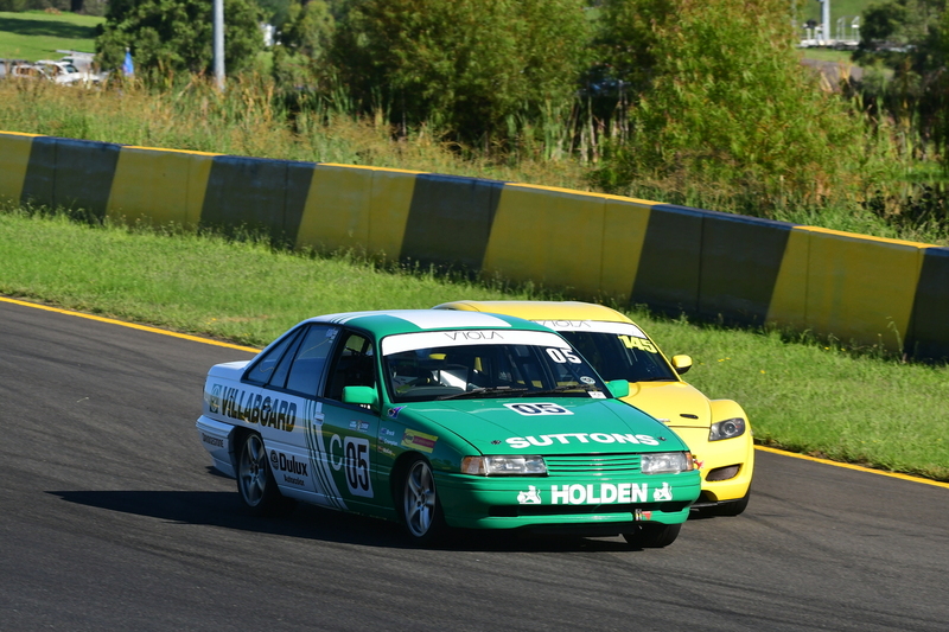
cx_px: 474
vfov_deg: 3.7
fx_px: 9883
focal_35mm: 375
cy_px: 316
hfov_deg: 5.5
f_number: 11
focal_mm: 250
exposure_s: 1/640
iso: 500
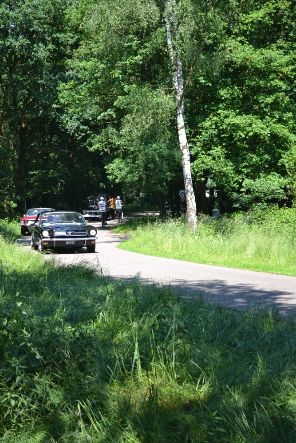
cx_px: 148
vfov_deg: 29.2
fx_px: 851
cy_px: 222
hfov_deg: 19.7
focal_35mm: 69
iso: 110
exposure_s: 1/125
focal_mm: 46
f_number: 5.6
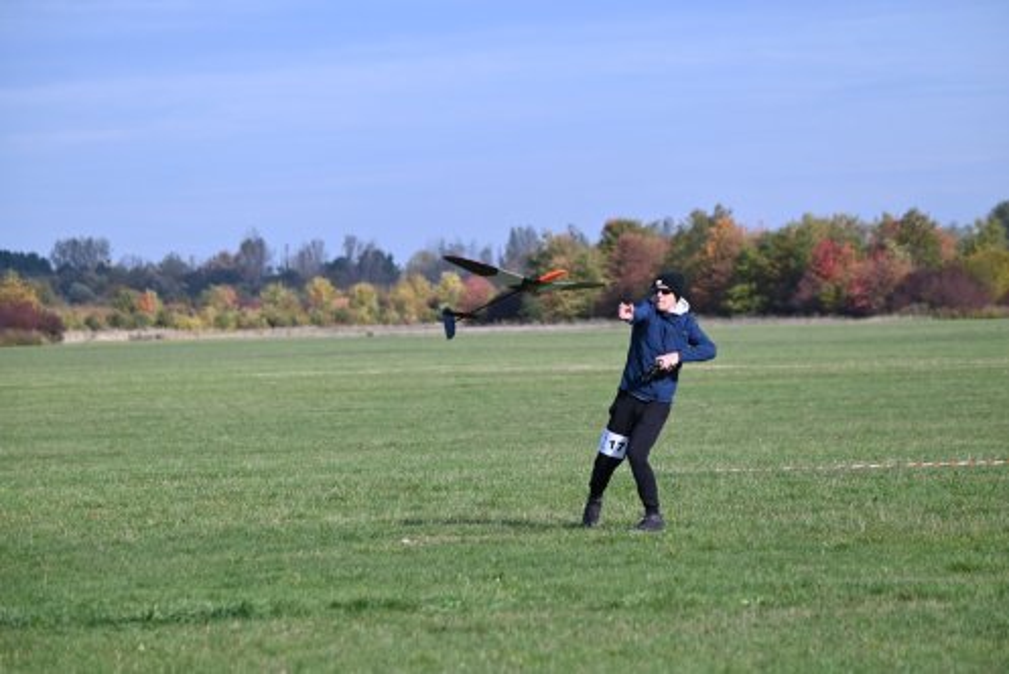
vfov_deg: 6.9
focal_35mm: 200
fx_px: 5609
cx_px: 504
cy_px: 337
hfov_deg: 10.3
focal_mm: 200
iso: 800
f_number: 7.1
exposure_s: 1/3200
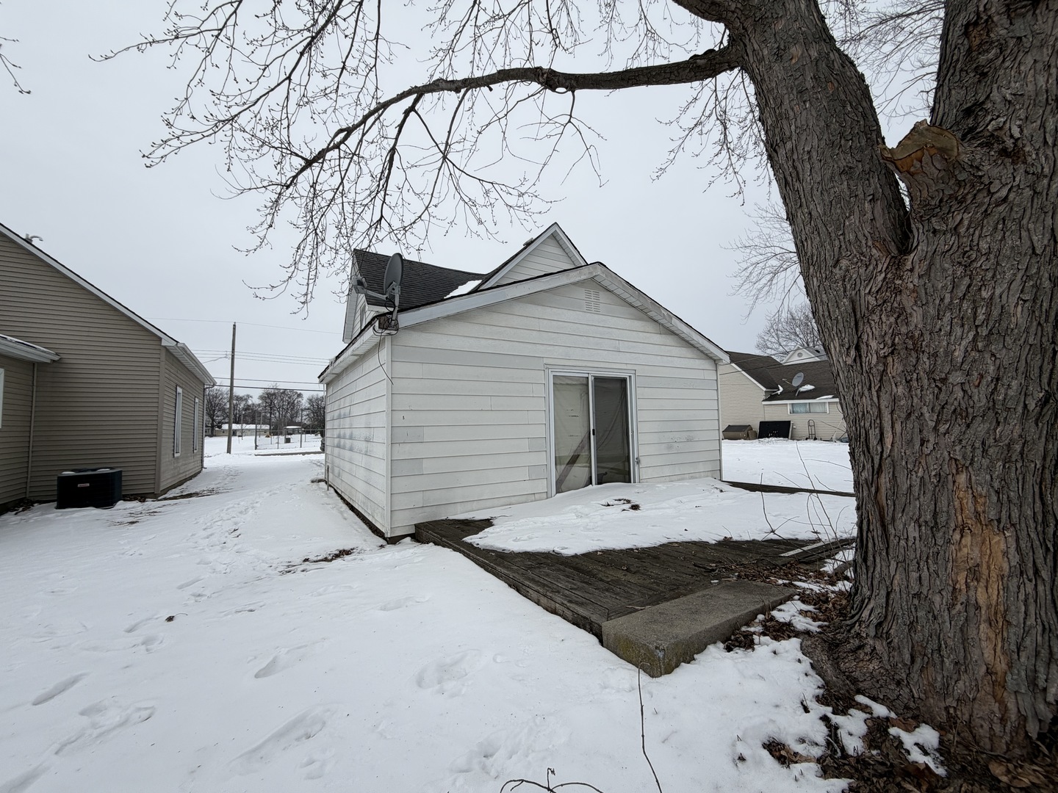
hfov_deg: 102.1
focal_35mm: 14
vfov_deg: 85.7
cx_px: 529
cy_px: 396
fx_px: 428
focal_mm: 2.22
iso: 20
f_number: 2.2
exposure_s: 1/1235
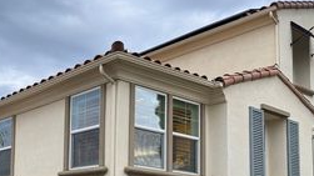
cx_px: 55
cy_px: 179
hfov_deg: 38.1
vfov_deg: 22.1
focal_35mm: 52
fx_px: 433
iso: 64
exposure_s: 1/121
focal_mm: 6.76
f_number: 1.78
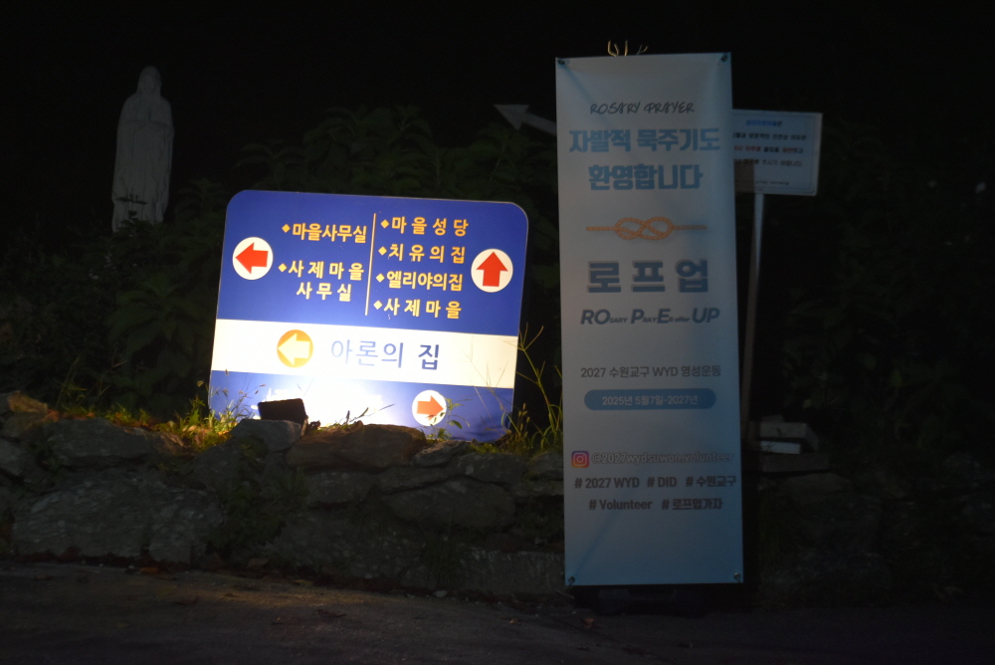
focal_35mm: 105
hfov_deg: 19.4
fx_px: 2904
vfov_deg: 13.1
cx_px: 498
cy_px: 332
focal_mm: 70
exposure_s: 1/60
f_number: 4.5
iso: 1250
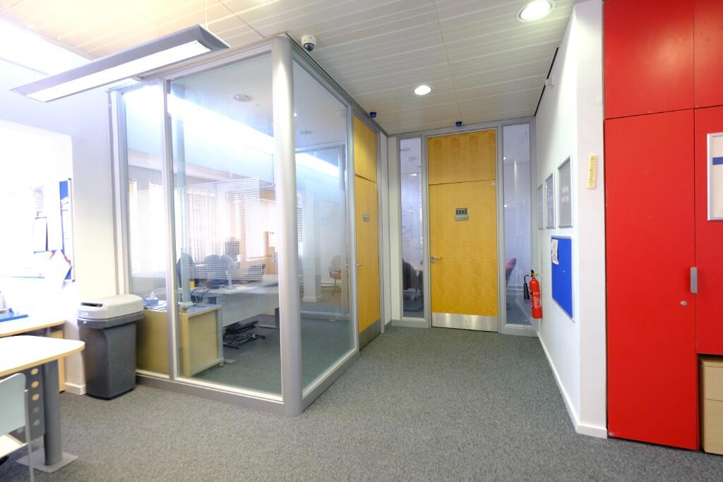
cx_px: 362
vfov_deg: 77.3
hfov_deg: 100.4
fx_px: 301
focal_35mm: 15
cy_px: 241
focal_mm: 10
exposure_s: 1/5
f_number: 4
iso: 160
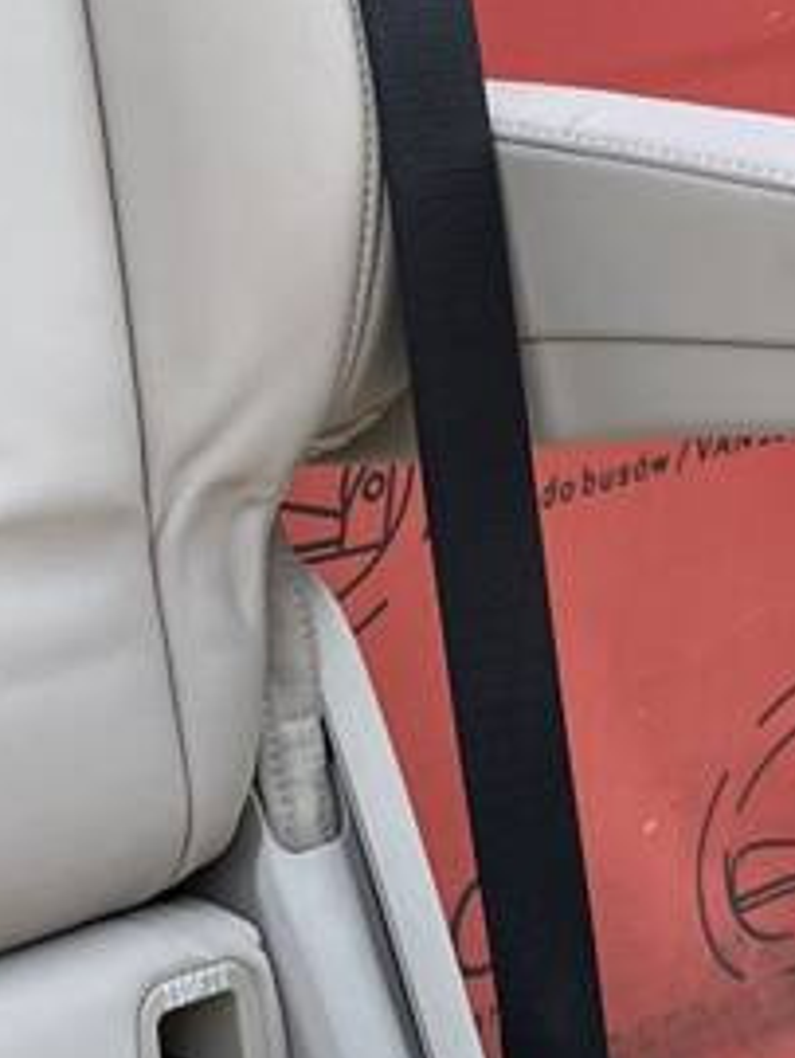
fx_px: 4708
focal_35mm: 154
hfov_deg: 9.5
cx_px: -239
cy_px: 670
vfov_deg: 12.8
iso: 40
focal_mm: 5.1
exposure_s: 1/273
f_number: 1.6
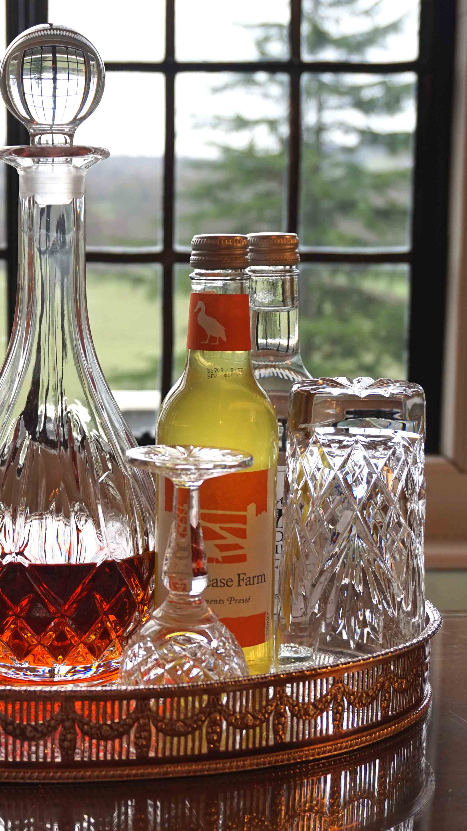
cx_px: 52
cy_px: 420
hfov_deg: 19.8
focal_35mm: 60
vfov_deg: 35.0
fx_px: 1316
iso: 125
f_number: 4.5
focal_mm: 25
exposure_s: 1/60
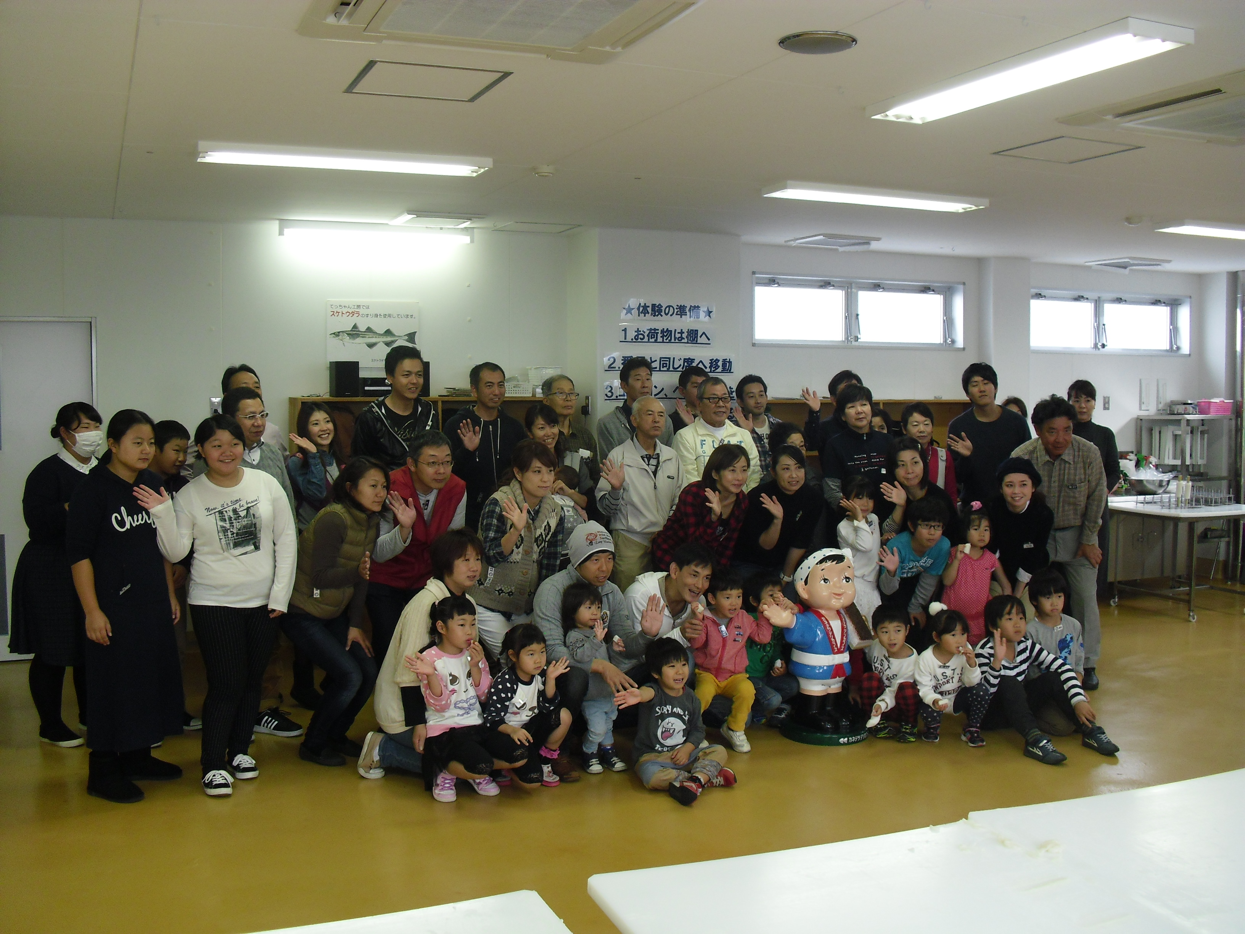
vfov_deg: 39.7
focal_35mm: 36
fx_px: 1295
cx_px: 622
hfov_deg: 51.4
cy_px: 467
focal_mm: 6.3
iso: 100
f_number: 3.1
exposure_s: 1/60
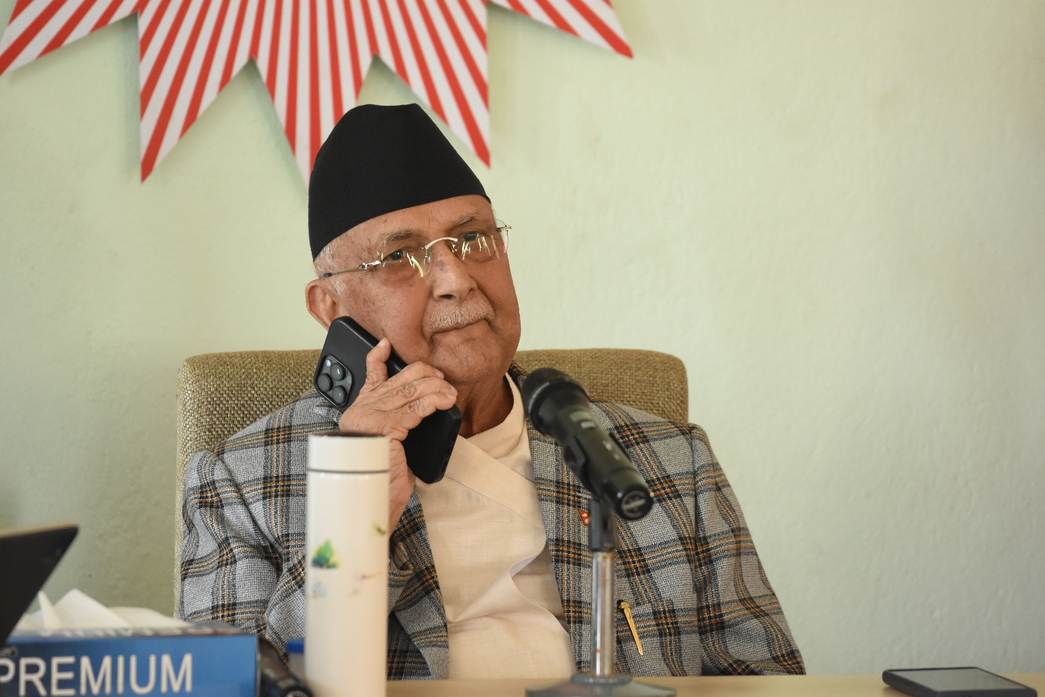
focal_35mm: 270
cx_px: 522
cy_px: 348
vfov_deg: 5.1
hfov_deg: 7.6
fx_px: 7837
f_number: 4
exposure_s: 1/160
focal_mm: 180
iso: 2500
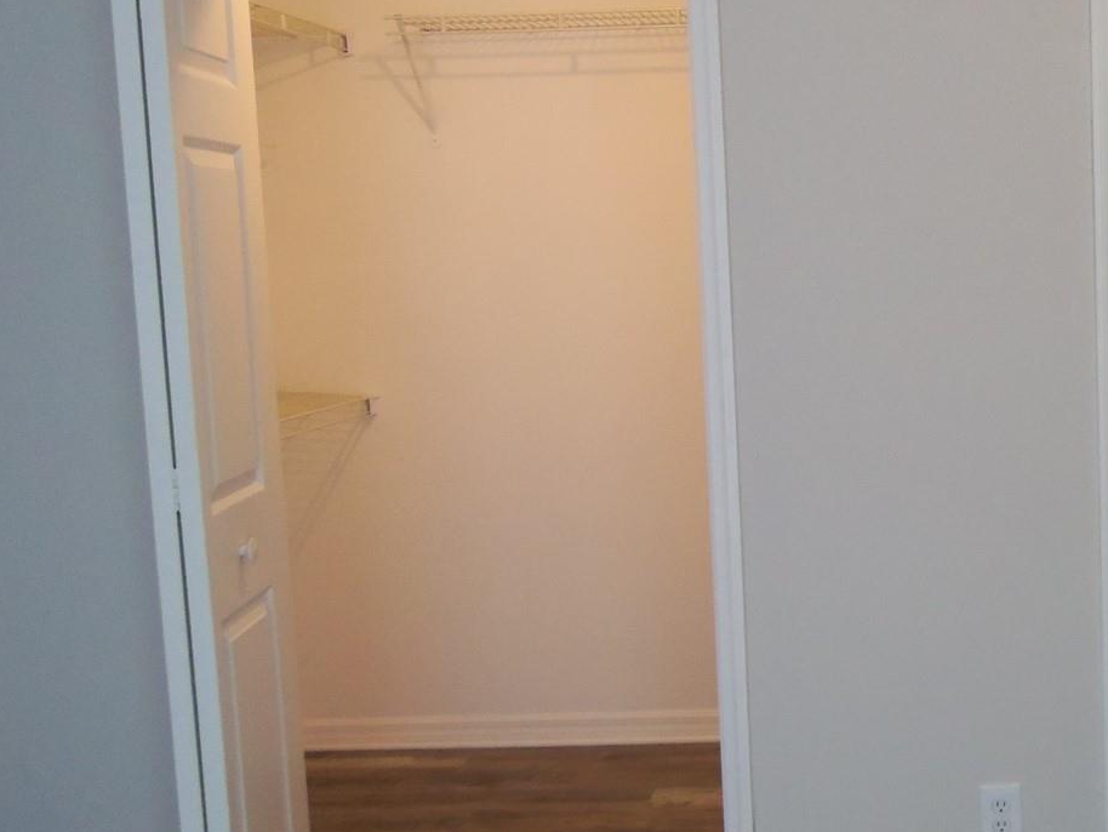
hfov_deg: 37.0
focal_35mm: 49
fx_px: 1569
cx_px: 947
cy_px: 469
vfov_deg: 29.7
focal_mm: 5.1
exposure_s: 1/40
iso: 250
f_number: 3.9
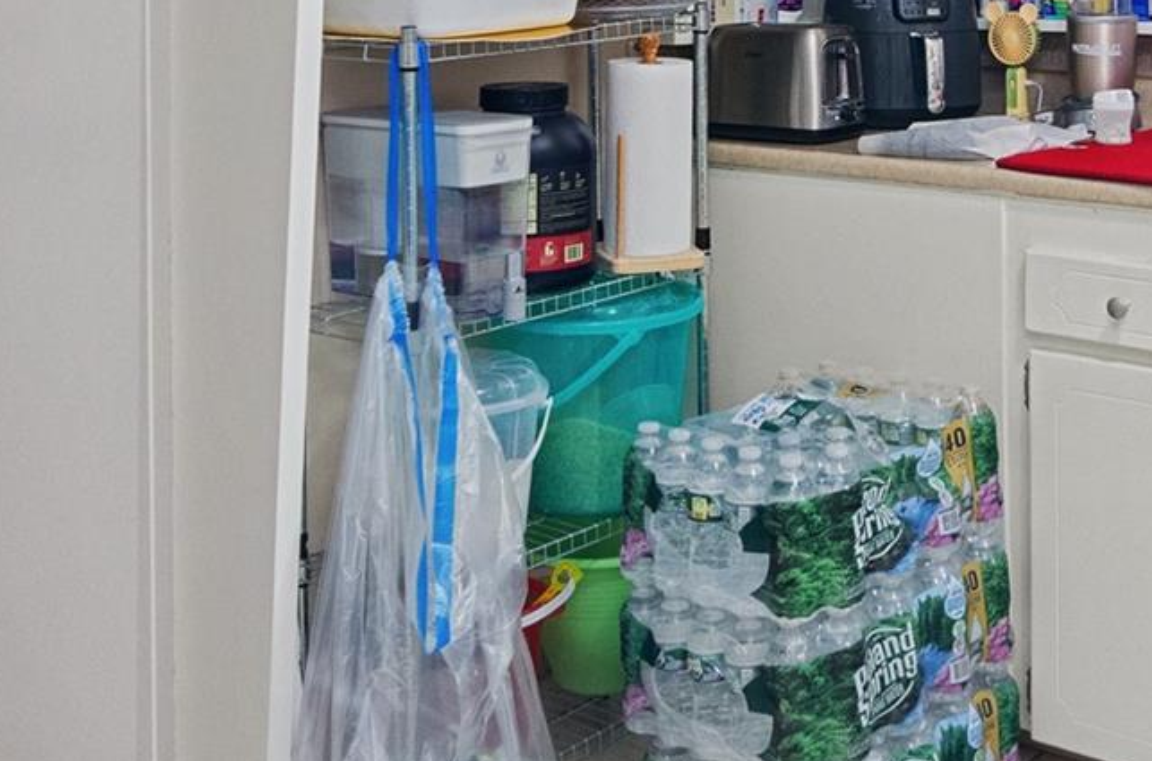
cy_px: -50
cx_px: 905
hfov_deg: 36.7
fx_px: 1678
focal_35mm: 53
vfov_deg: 24.1
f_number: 10
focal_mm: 11
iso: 800
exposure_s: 1/4
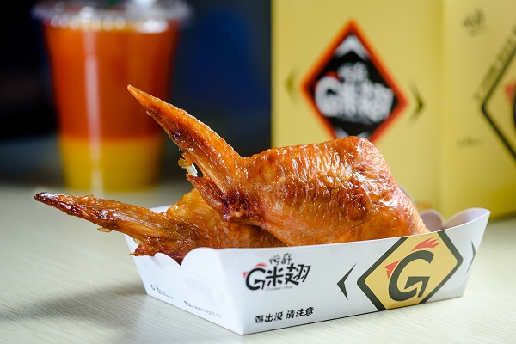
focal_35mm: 105
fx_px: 1505
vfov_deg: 13.0
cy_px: 172
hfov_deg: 19.5
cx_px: 258
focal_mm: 105
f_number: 7.1
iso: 100
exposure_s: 1/125
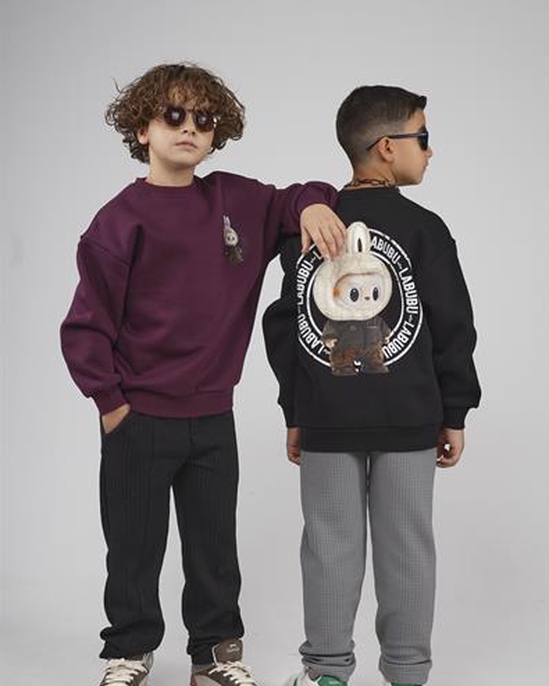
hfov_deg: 21.0
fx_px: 1483
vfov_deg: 26.1
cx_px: 277
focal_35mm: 73
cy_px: 350
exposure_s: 1/160
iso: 80
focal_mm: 43
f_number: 5.6
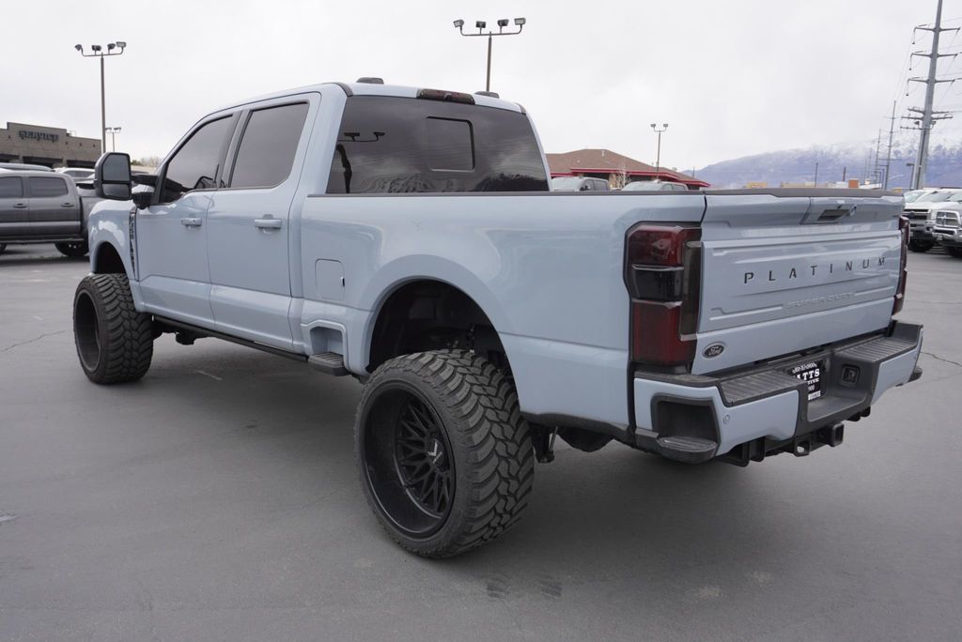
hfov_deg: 59.5
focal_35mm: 32
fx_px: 842
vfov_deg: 41.8
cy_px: 321
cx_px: 481
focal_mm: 21
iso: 100
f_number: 5
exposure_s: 1/100
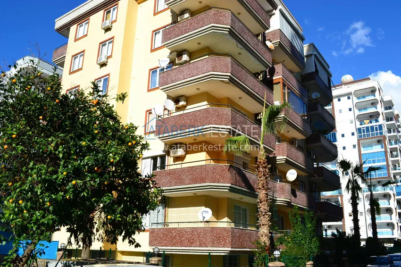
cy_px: 134
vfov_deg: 39.9
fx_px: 367
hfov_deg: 57.2
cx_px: 200
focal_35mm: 33
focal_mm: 22
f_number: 11
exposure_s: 1/500
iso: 320
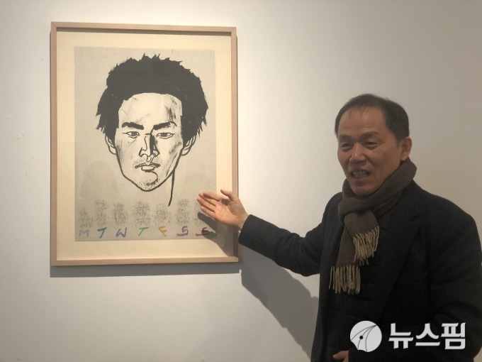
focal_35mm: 52
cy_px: 181
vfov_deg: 28.0
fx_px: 724
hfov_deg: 36.8
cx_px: 241
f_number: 2.4
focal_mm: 6
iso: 100
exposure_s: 1/30
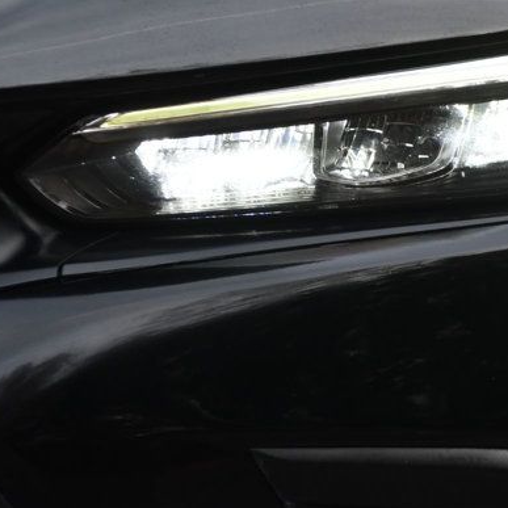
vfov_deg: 5.2
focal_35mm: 337
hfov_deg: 5.2
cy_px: 131
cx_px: 339
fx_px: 5595
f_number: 4.8
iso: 400
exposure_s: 1/250
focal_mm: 100
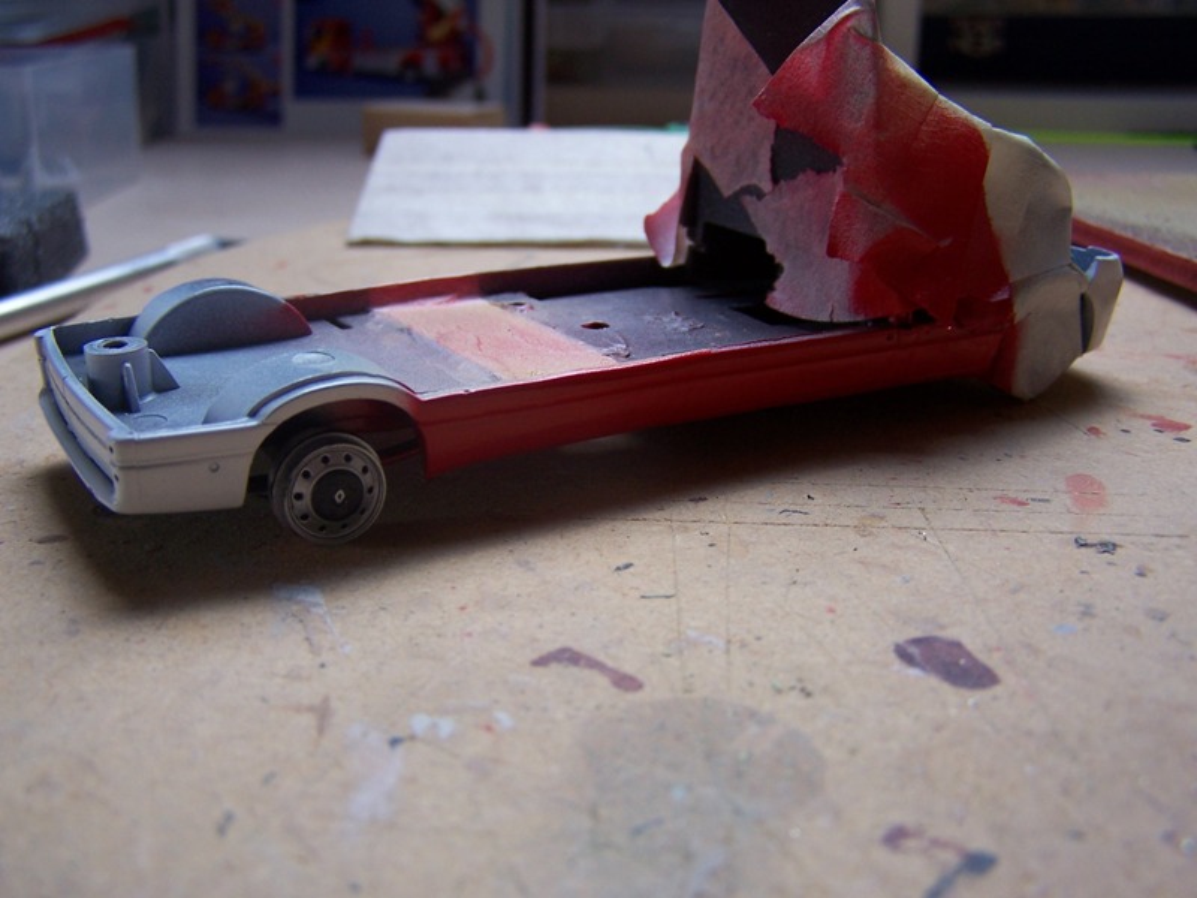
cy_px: 449
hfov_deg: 49.0
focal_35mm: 38
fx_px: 1314
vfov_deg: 37.7
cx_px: 598
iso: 80
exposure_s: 1/60
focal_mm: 6.3
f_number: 2.8
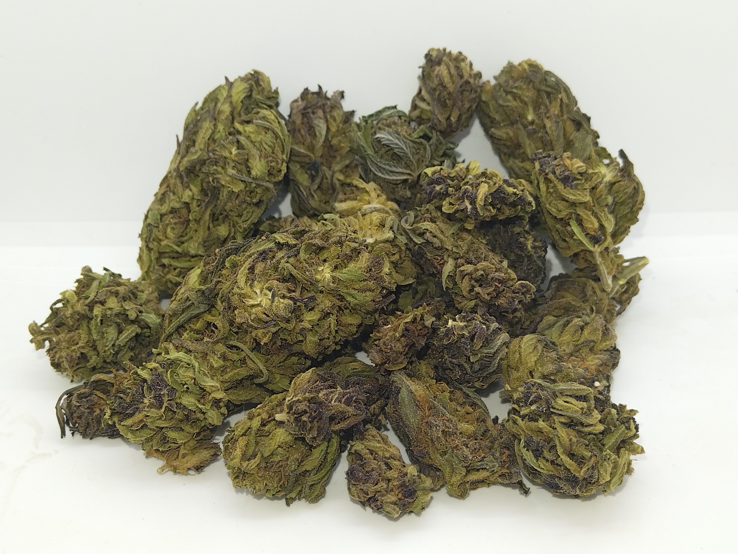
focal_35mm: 55
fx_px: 1173
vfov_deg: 26.6
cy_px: 277
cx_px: 369
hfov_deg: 34.9
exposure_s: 1/120
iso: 135
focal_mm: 4.94
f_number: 1.9
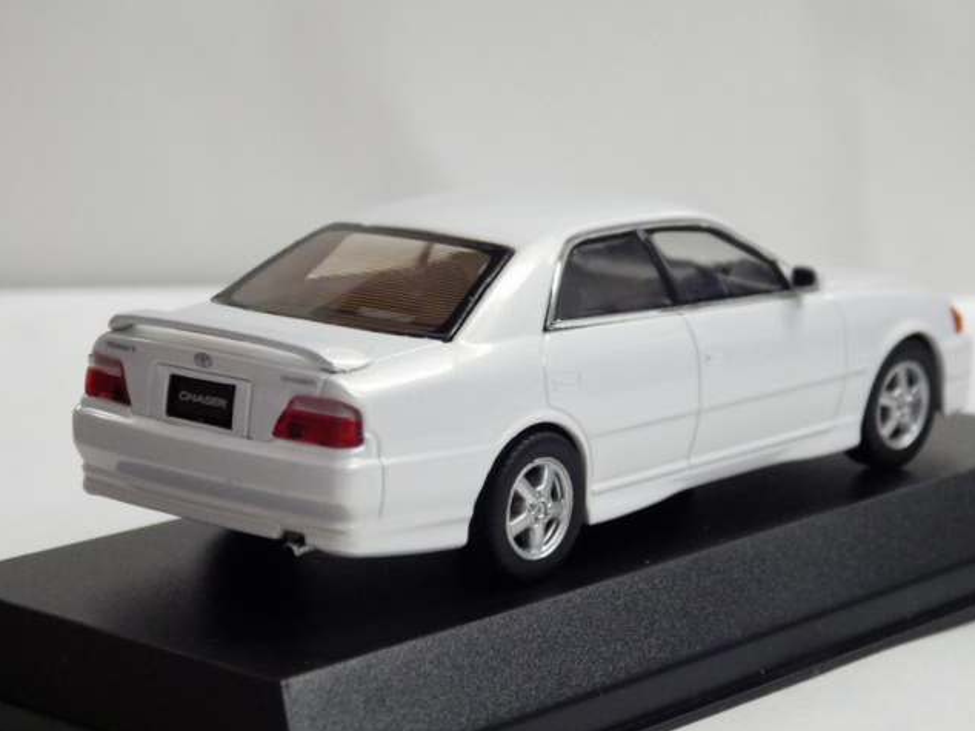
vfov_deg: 14.2
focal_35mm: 104
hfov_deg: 18.9
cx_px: 489
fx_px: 2928
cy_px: 366
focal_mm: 18.4
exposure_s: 1/60
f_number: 4.6
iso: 800
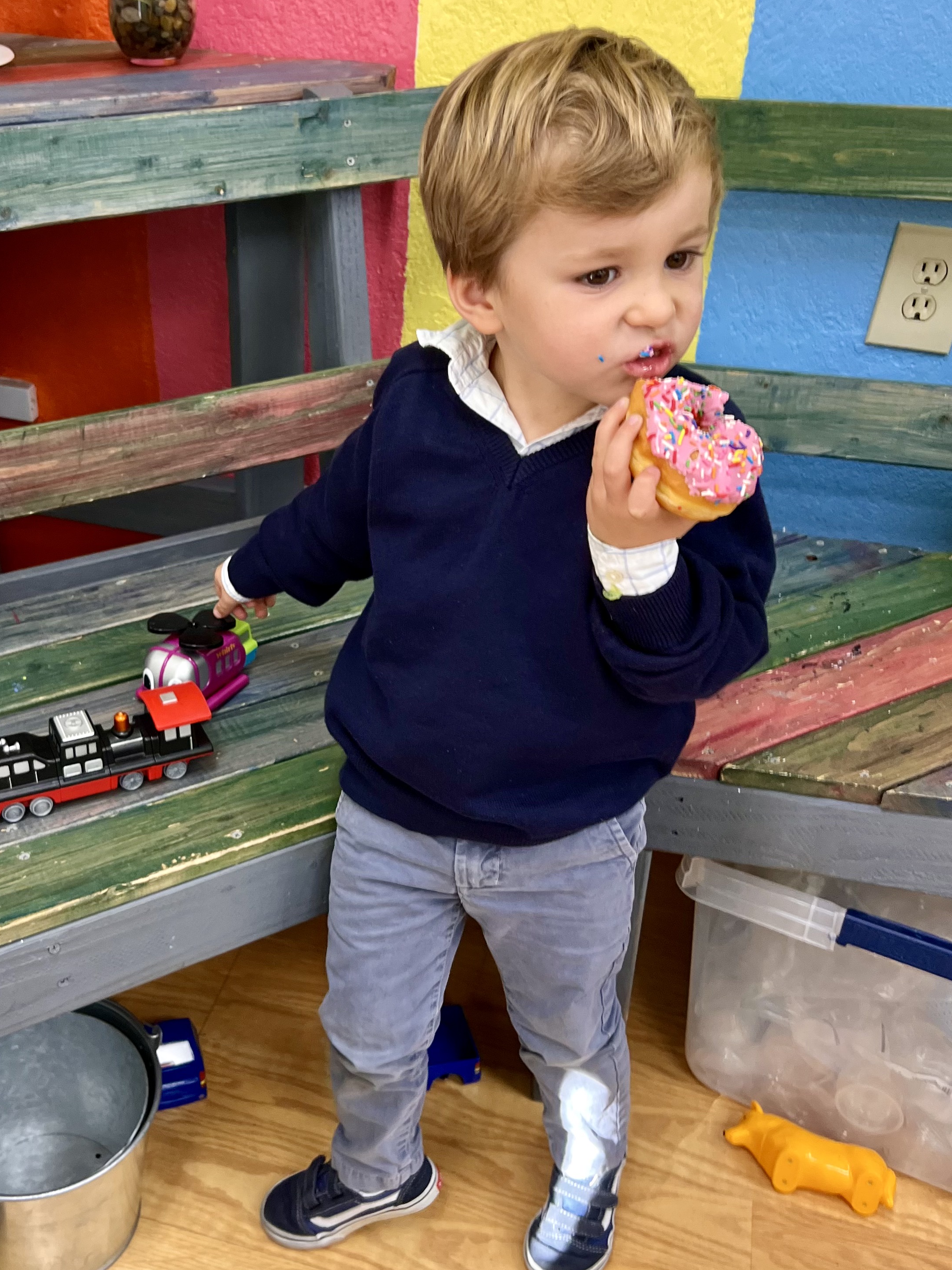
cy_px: 630
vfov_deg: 65.3
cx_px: 491
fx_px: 990
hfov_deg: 51.4
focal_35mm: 27
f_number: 1.5
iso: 125
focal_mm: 5.7
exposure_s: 1/120
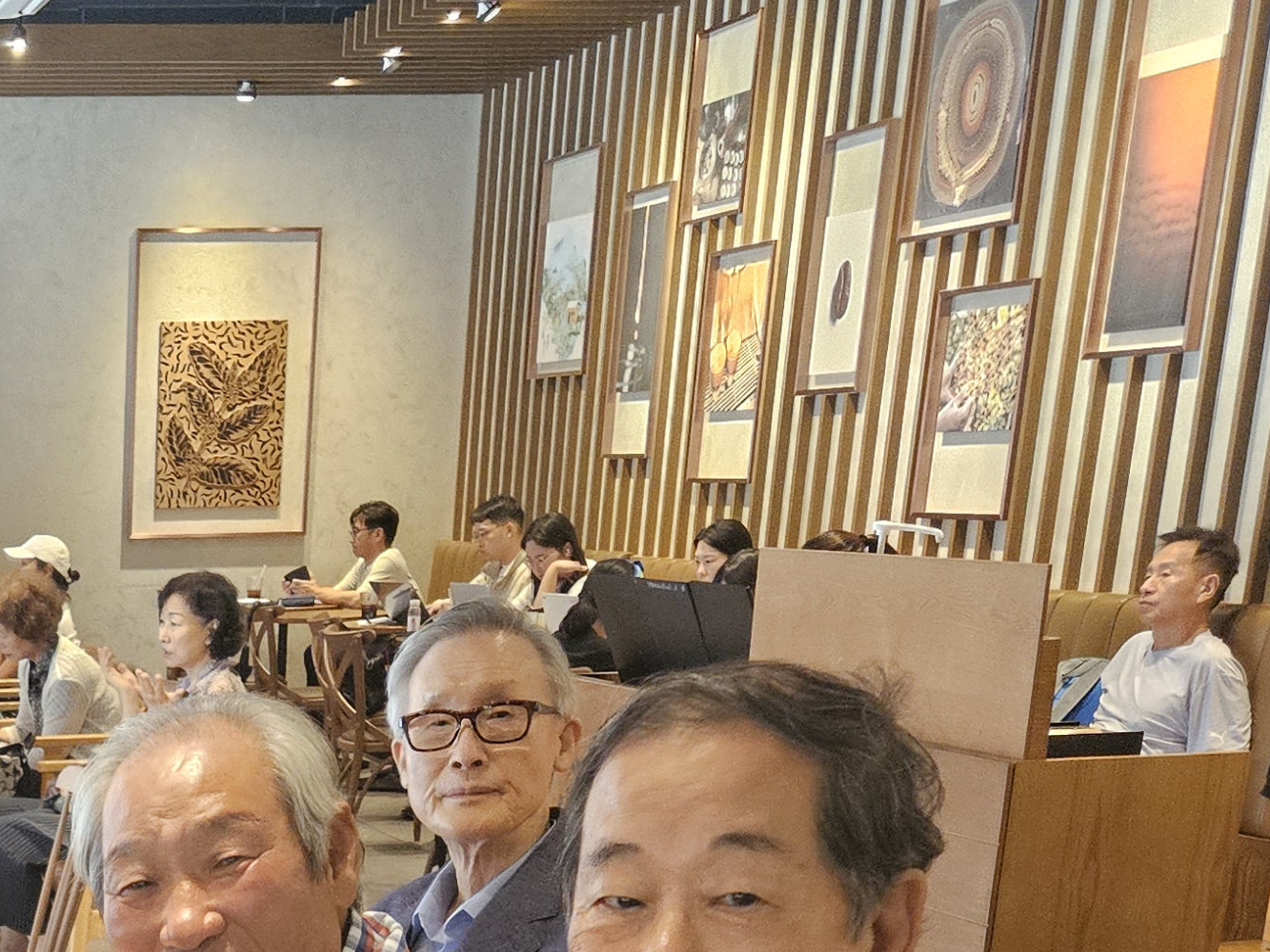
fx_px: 2532
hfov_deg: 26.2
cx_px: -86
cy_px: 1398
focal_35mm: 69
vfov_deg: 18.9
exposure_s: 1/120
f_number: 1.8
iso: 640
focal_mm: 5.4
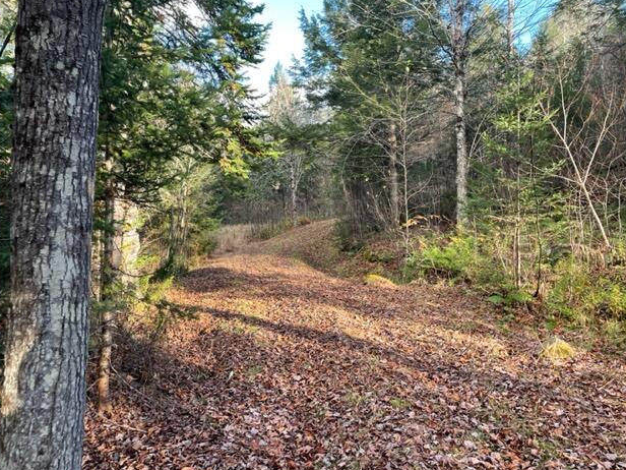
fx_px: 488
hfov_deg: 65.3
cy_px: 238
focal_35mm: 27
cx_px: 310
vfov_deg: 51.4
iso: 32
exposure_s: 1/121
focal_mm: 4.2
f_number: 1.6
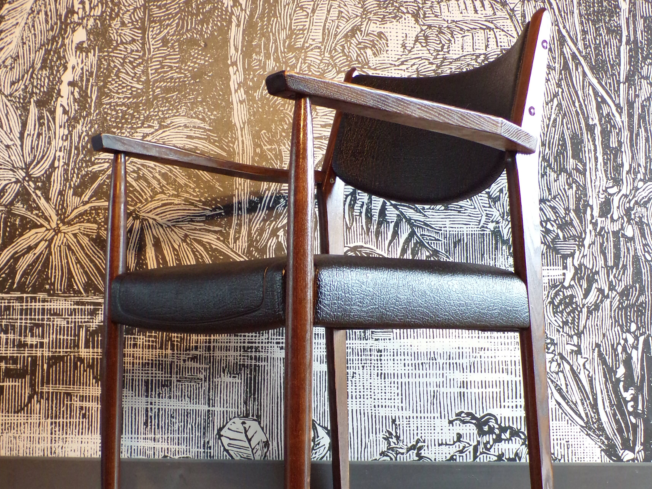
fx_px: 942
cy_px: 293
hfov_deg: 38.2
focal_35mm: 50
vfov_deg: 29.0
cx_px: 326
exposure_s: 1/17
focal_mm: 6.6
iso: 340
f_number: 3.3
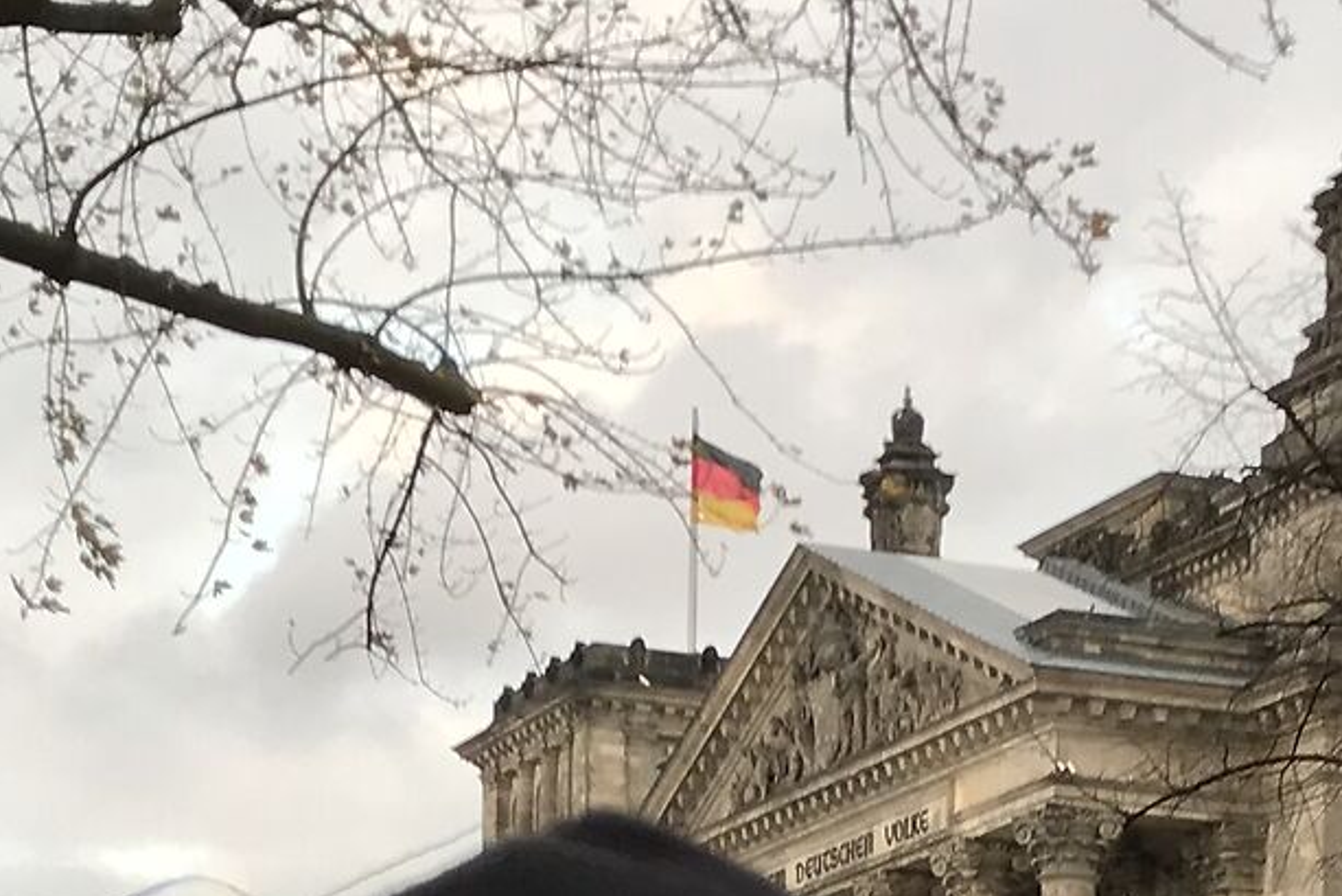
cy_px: 1371
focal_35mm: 114
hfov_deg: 17.9
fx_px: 4250
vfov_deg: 11.5
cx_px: 893
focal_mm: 3.99
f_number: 1.8
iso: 32
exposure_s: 1/100
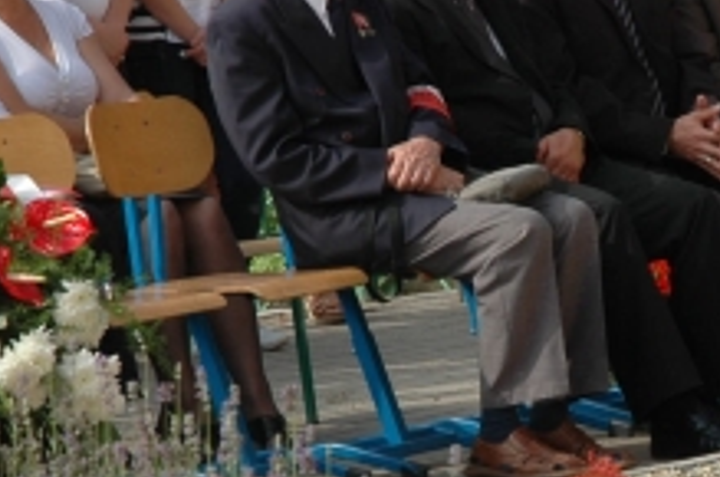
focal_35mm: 384
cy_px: 319
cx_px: 602
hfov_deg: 5.4
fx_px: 7663
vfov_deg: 3.6
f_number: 6.3
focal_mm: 70
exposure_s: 1/500
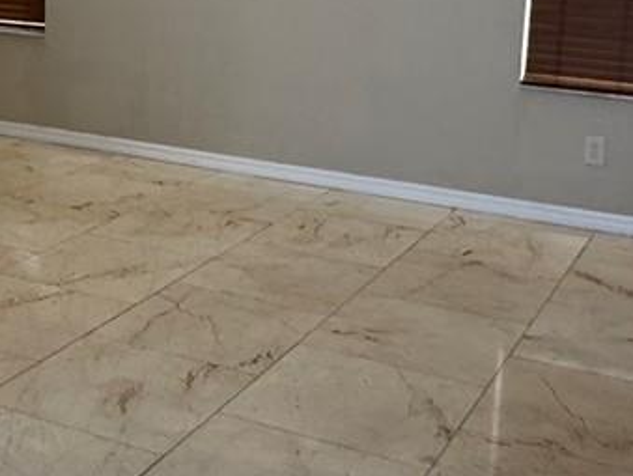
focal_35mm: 66
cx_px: 105
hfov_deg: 28.6
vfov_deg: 21.9
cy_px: 62
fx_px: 1208
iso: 160
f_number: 2.2
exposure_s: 1/120
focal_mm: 2.22
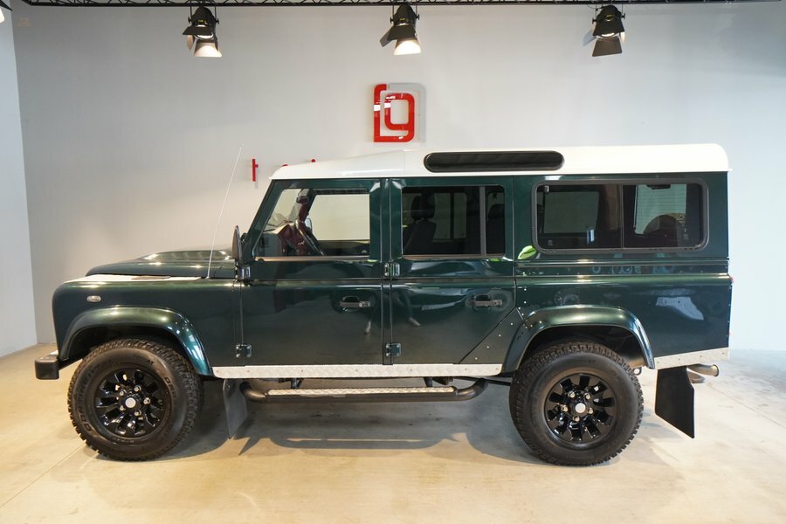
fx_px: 458
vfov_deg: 59.5
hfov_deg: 81.2
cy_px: 262
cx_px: 393
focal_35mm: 21
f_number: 4.5
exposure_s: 1/40
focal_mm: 14
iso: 2000
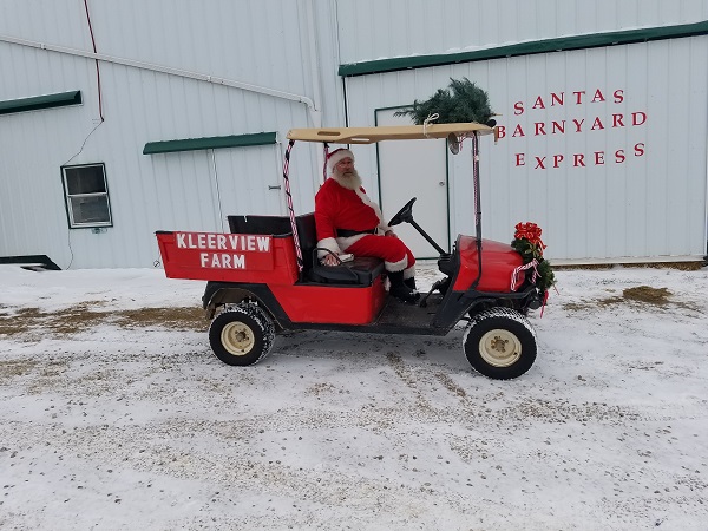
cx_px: 354
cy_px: 266
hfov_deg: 67.3
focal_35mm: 26
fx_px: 532
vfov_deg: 53.1
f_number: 1.7
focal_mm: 4.2
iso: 50
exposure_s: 1/234
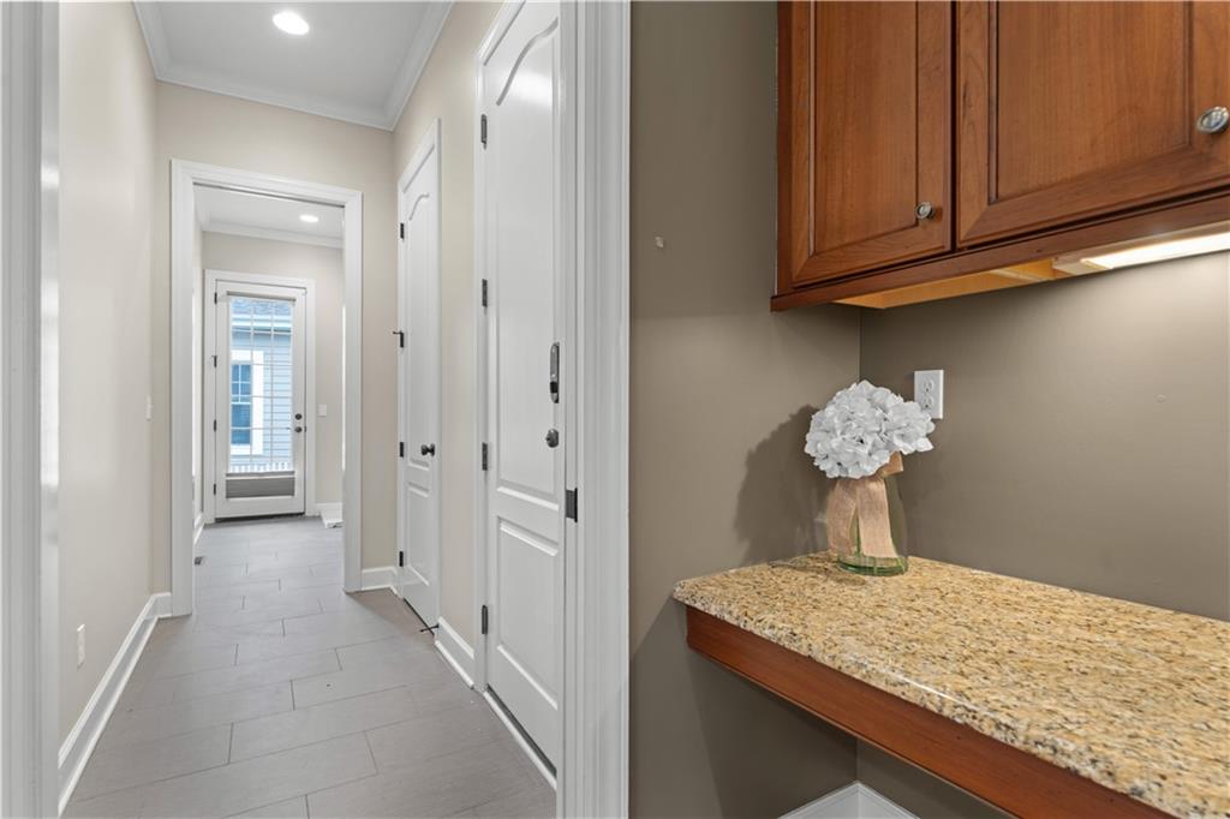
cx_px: 615
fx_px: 605
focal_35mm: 18
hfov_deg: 91.0
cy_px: 410
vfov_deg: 68.2
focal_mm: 17.7
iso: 400
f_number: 7.1
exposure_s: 1
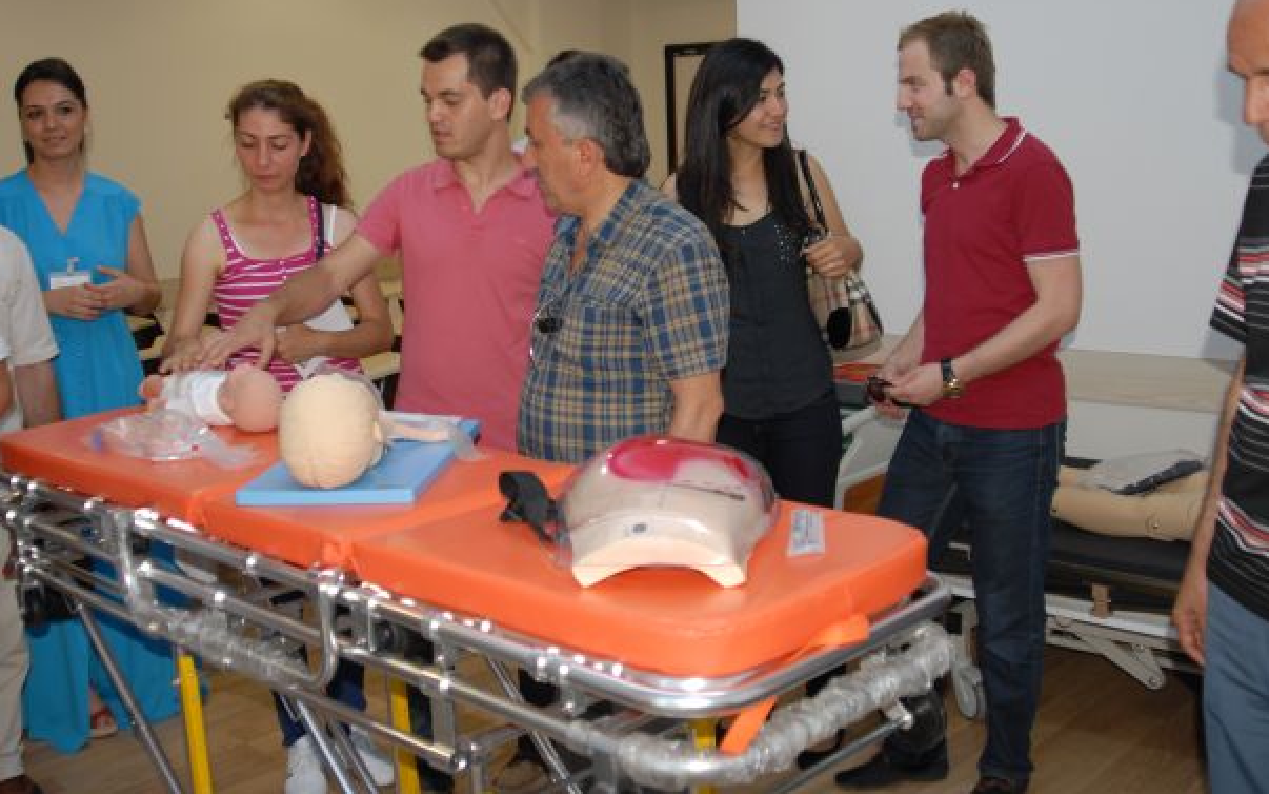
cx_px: 606
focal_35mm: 39
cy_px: 371
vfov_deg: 32.8
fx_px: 1349
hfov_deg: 50.4
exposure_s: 1/60
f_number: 2.8
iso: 250
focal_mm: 24
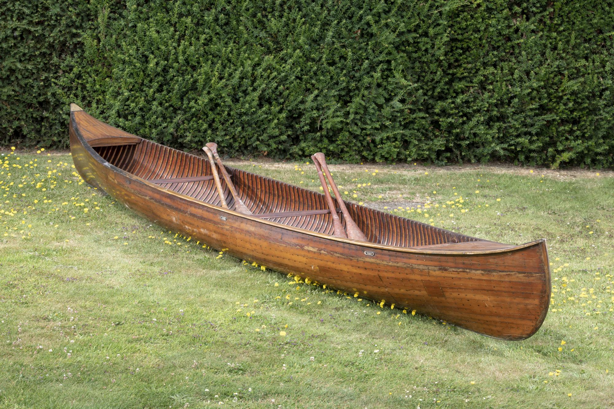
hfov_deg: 20.4
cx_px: 307
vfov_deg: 13.7
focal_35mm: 100
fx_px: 1705
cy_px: 204
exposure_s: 1/125
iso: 100
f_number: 9
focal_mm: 100
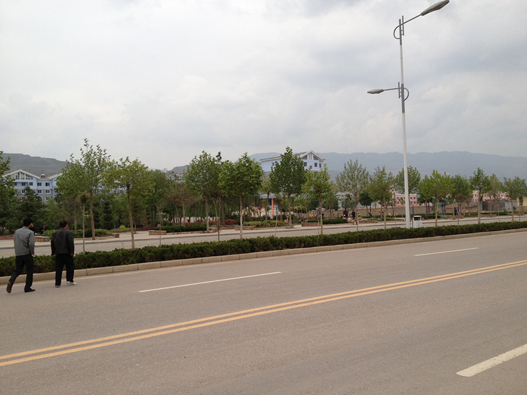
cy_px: 198
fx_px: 533
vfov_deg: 40.7
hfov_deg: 52.6
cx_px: 264
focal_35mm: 35
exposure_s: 1/1381
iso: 64
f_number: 2.4
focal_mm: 4.28
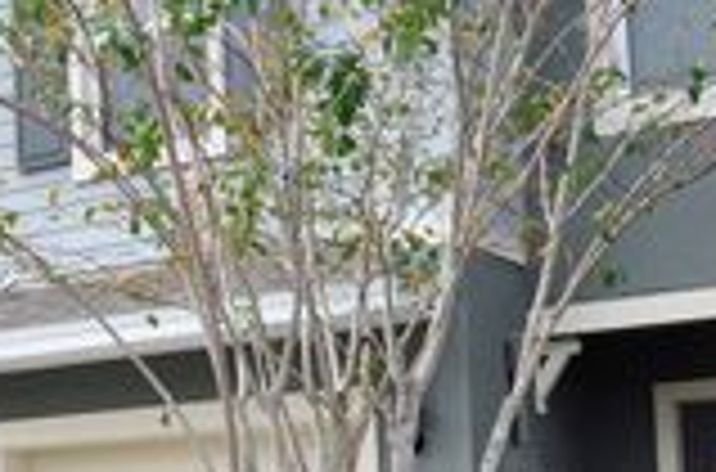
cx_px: -126
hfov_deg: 22.3
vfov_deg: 15.7
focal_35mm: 85
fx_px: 1686
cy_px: 454
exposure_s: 1/250
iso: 200
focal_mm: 18
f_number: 10
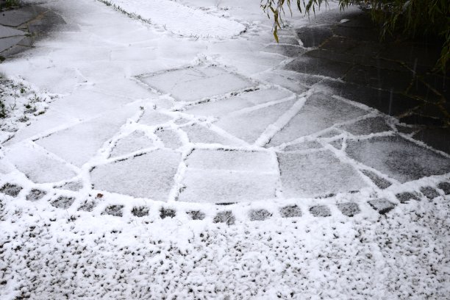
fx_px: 562
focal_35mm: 45
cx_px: 225
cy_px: 150
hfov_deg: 43.6
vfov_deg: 29.9
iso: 250
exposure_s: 1/25
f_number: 13
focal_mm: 45
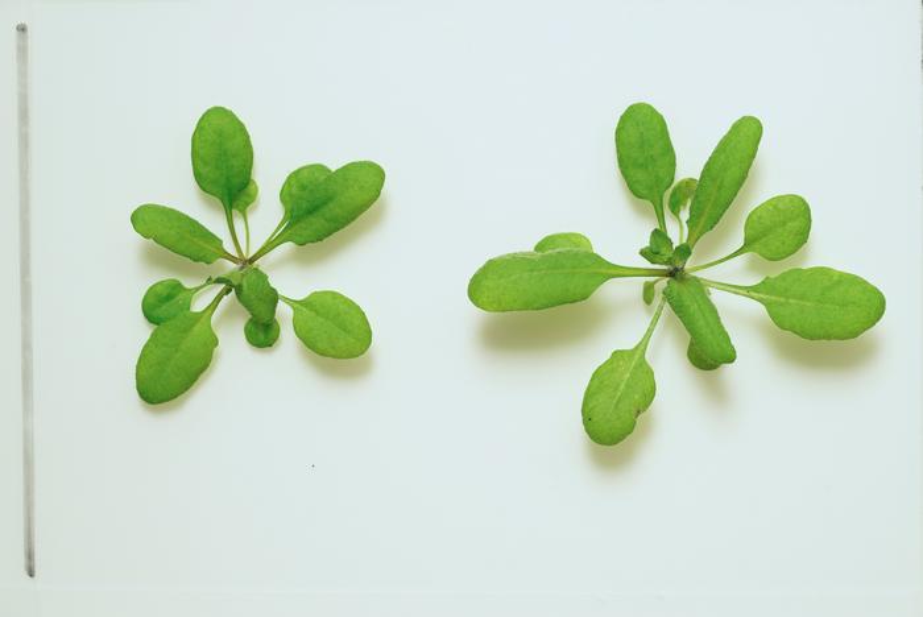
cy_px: 308
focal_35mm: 90
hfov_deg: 22.6
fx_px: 2309
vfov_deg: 15.2
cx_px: 462
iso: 160
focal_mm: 90
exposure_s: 1/2
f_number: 7.1
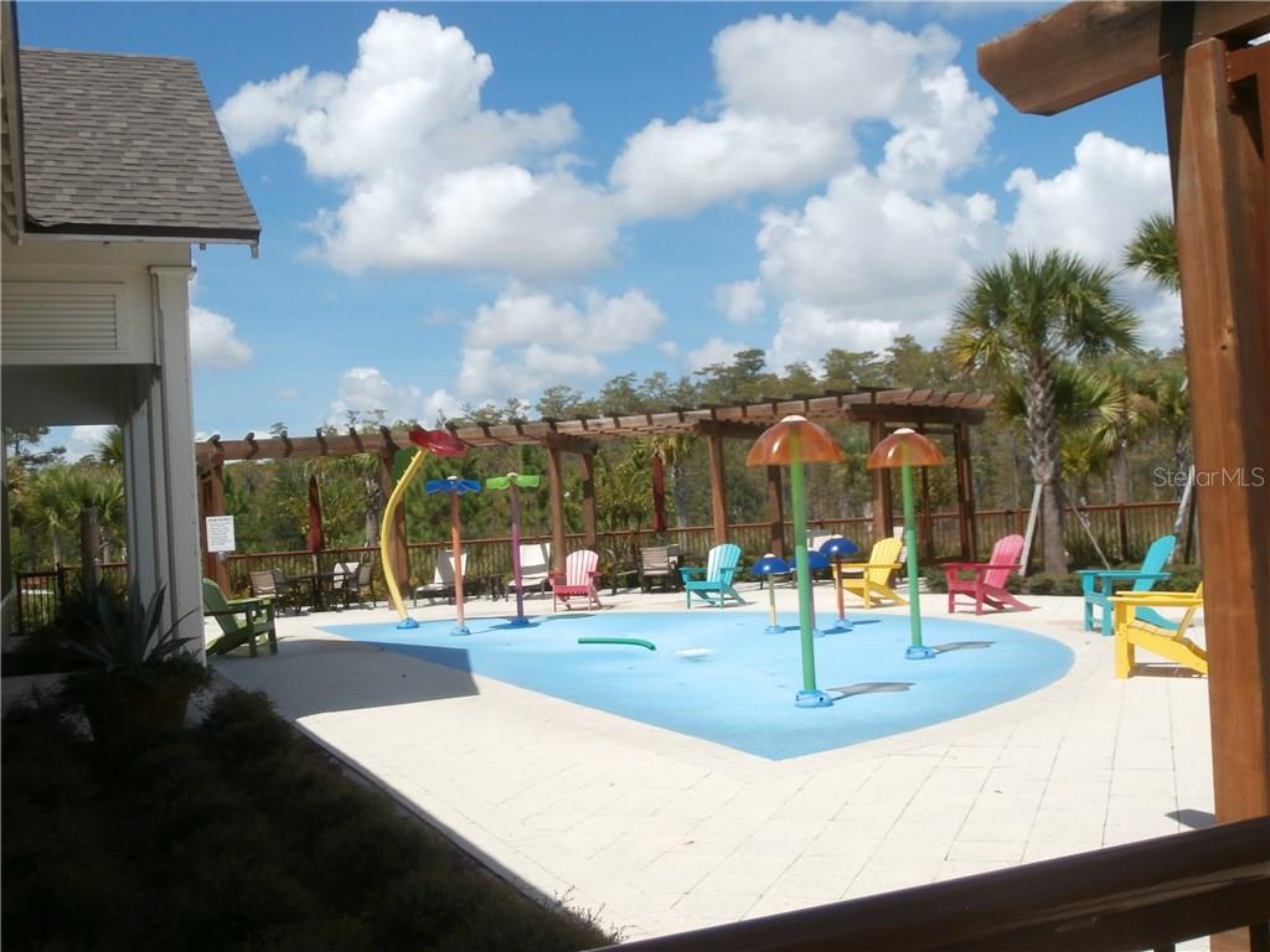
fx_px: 1394
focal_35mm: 38
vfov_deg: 37.7
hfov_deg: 49.0
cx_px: 635
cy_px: 476
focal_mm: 6.67
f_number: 3.9
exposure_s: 1/1000
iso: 100
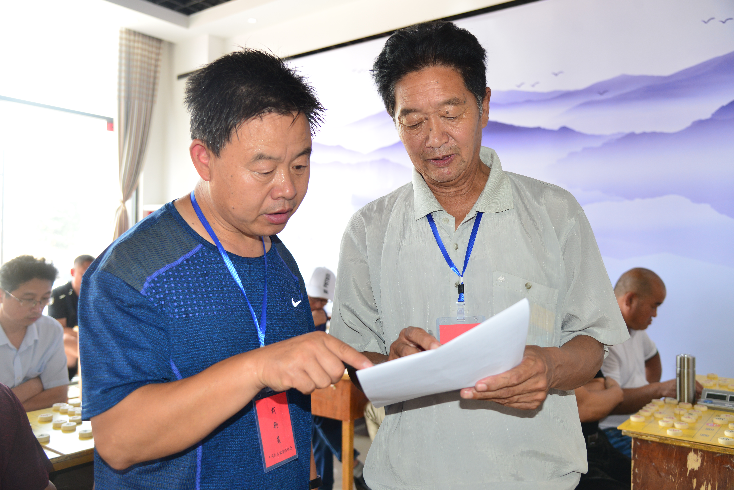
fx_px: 632
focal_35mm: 31
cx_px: 367
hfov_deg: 60.3
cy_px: 245
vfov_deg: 42.4
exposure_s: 1/125
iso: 640
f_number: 4
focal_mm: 31
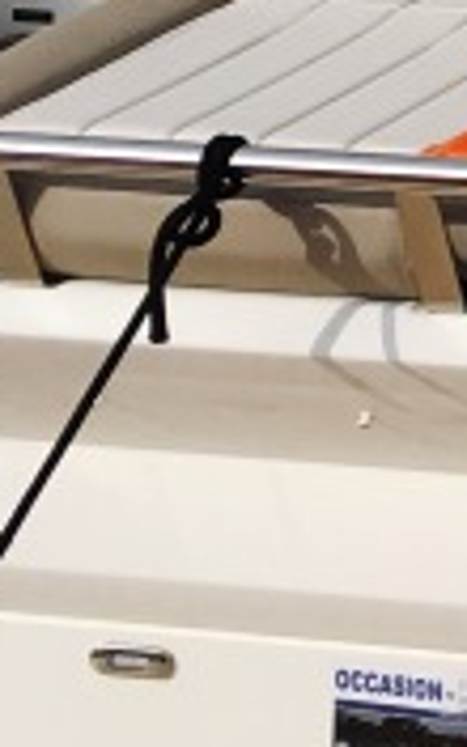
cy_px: -488
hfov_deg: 6.6
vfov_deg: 11.1
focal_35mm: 179
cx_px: 1465
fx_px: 3645
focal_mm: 4.15
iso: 25
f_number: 2.2
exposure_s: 1/3663
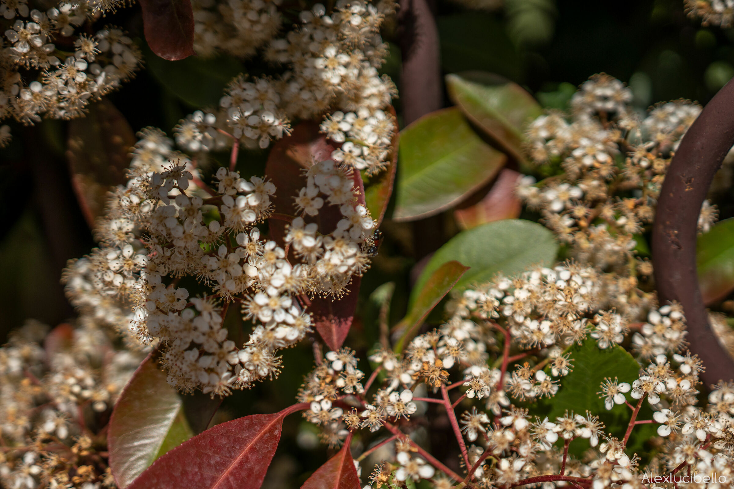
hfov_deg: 37.9
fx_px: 1070
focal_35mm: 52
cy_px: 244
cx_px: 367
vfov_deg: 25.8
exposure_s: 1/4000
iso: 100
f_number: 1.8
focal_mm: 35
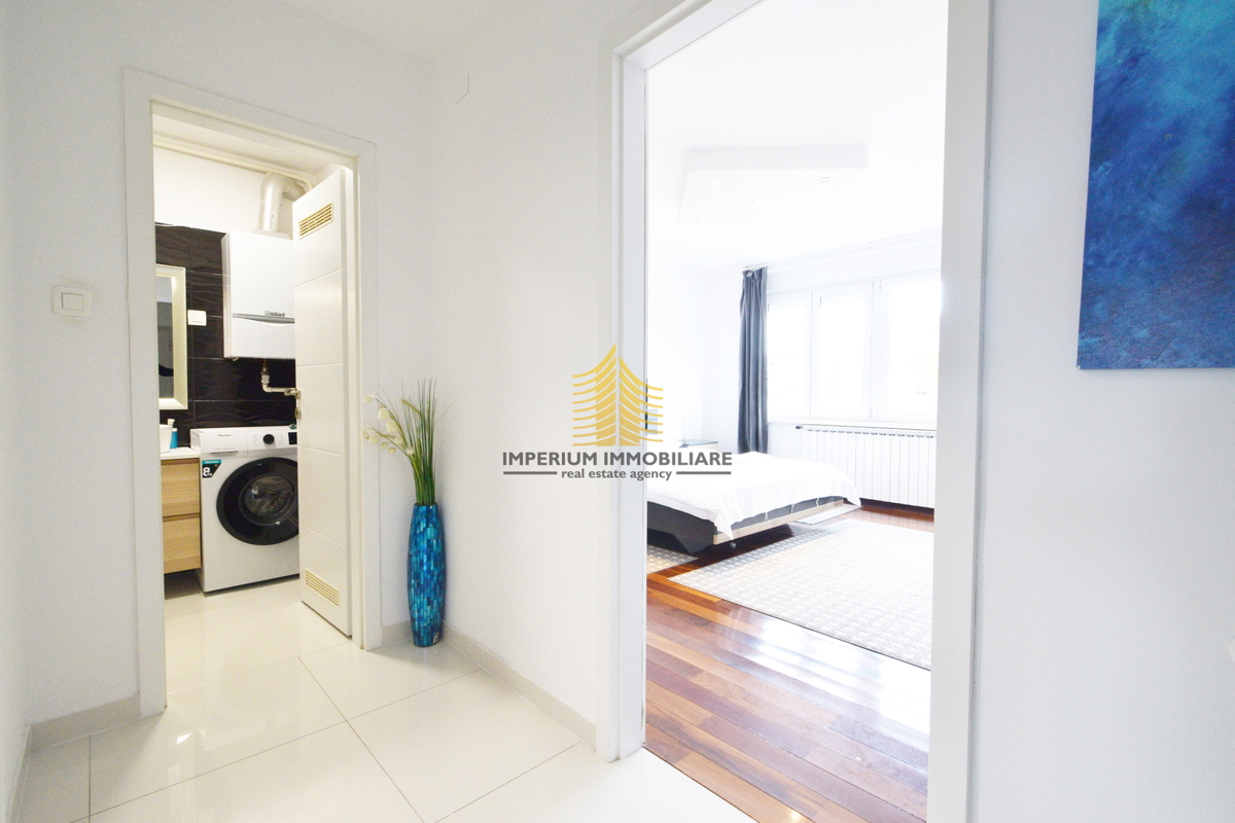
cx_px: 618
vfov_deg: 77.3
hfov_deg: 100.4
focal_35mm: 15
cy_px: 412
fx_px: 515
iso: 1000
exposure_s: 1/30
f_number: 10
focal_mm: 10
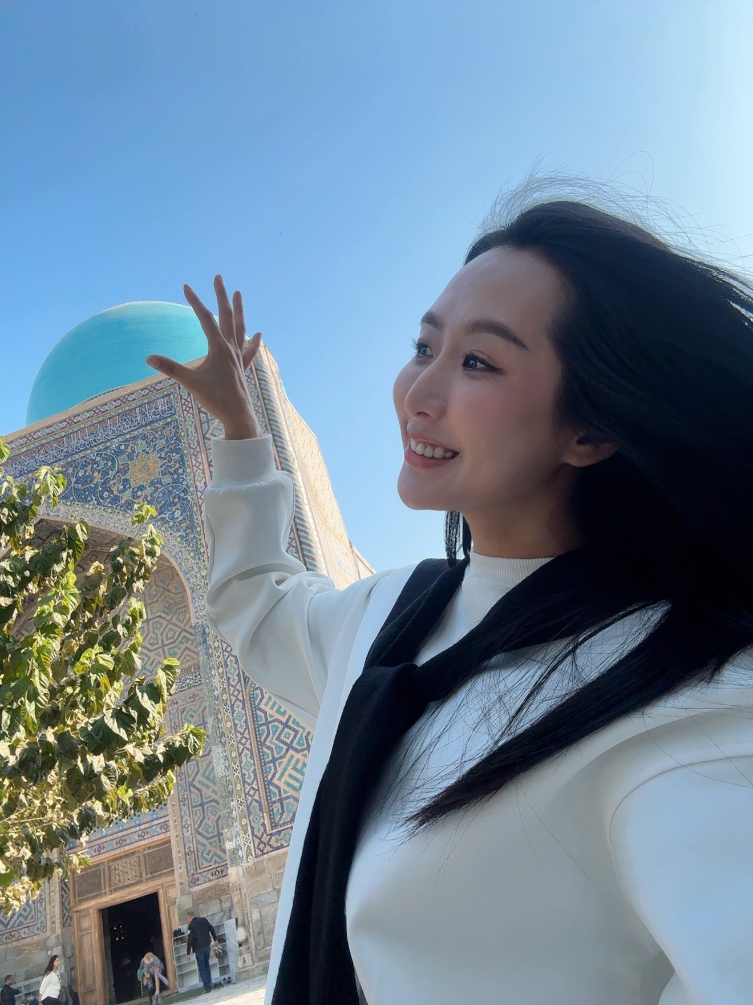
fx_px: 667
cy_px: 502
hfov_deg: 58.9
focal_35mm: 23
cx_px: 376
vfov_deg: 73.9
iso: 25
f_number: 1.9
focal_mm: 2.69
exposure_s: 1/818
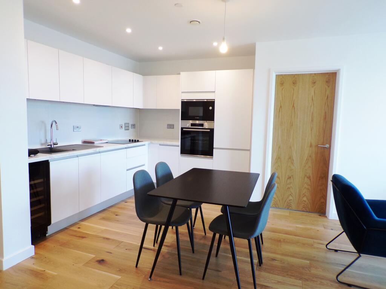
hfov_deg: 71.6
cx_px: 193
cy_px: 144
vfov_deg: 56.8
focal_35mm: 24
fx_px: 268
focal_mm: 4.3
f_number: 3
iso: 118
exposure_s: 1/34
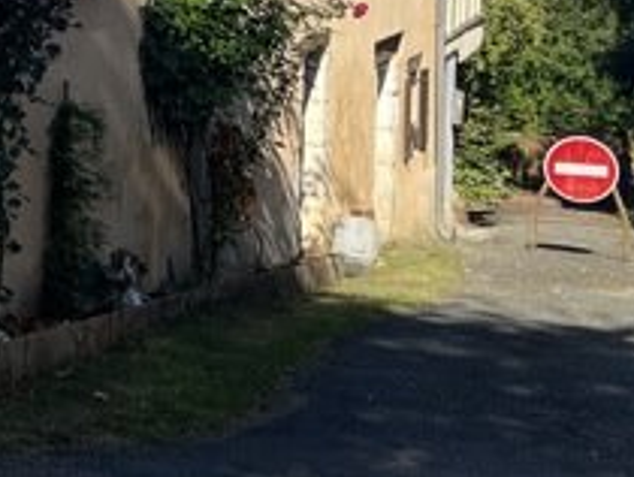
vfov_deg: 14.5
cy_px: -106
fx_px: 1815
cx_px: -405
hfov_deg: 17.2
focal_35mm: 99
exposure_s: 1/3049
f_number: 1.6
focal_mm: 5.1
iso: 50
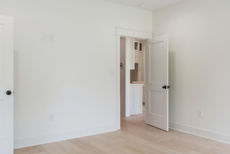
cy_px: 80
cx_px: 142
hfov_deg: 55.2
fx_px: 217
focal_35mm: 34
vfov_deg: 38.9
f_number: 9
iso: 250
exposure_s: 1/25
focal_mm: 16
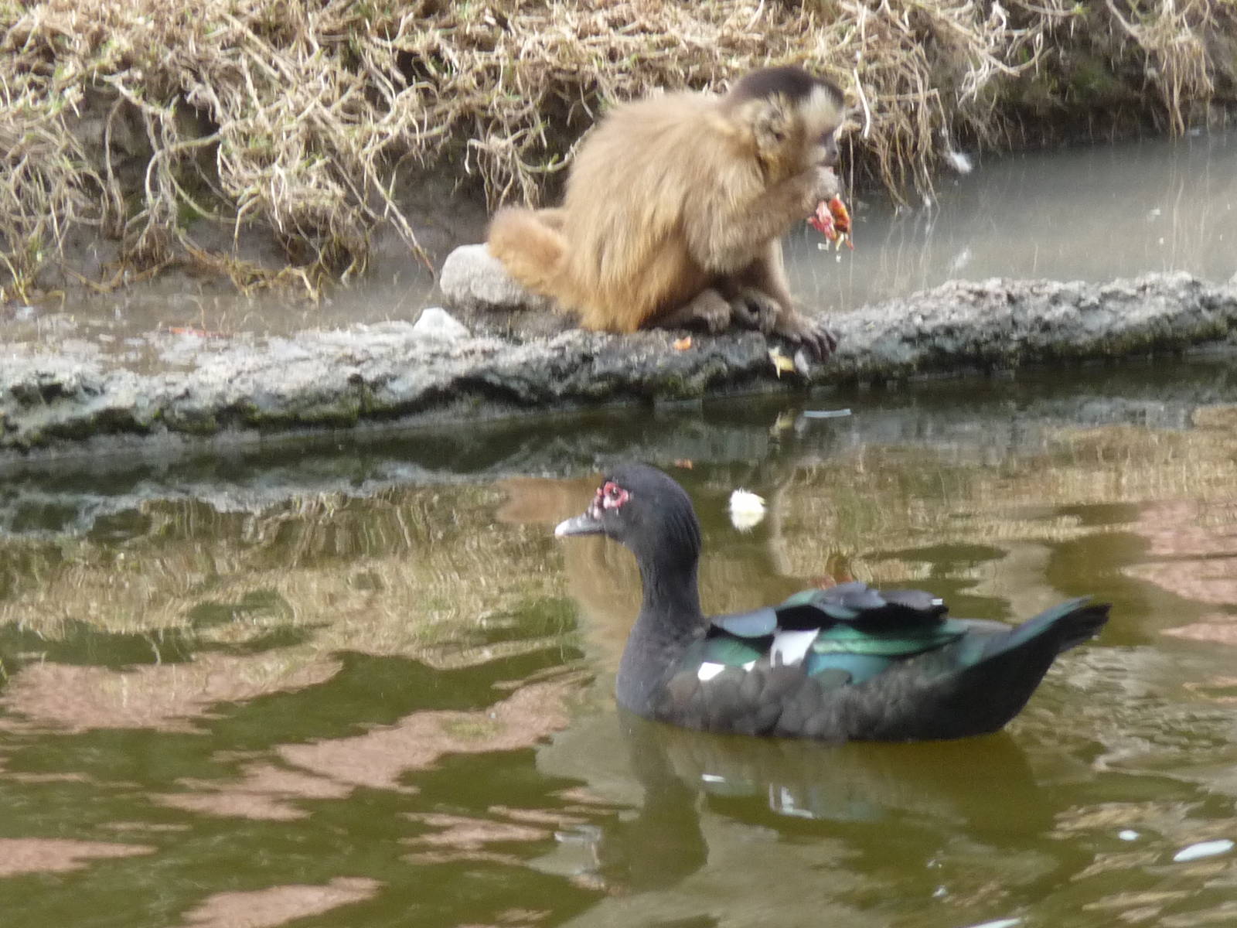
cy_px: 464
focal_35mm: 472
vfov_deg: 3.2
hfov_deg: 4.2
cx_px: 618
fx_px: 16867
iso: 200
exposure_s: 1/125
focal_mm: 47
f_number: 4.9
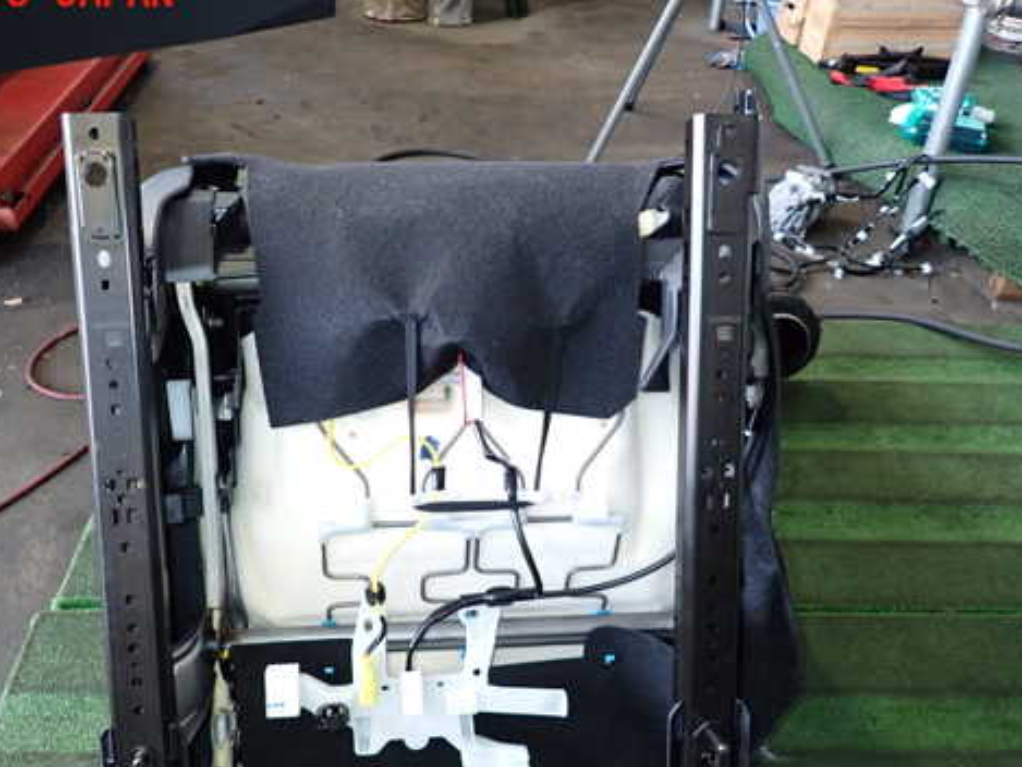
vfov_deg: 44.0
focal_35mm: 32
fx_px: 945
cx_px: 431
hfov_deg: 56.5
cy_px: 455
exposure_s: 1/100
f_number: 2
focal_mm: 4.5
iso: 400
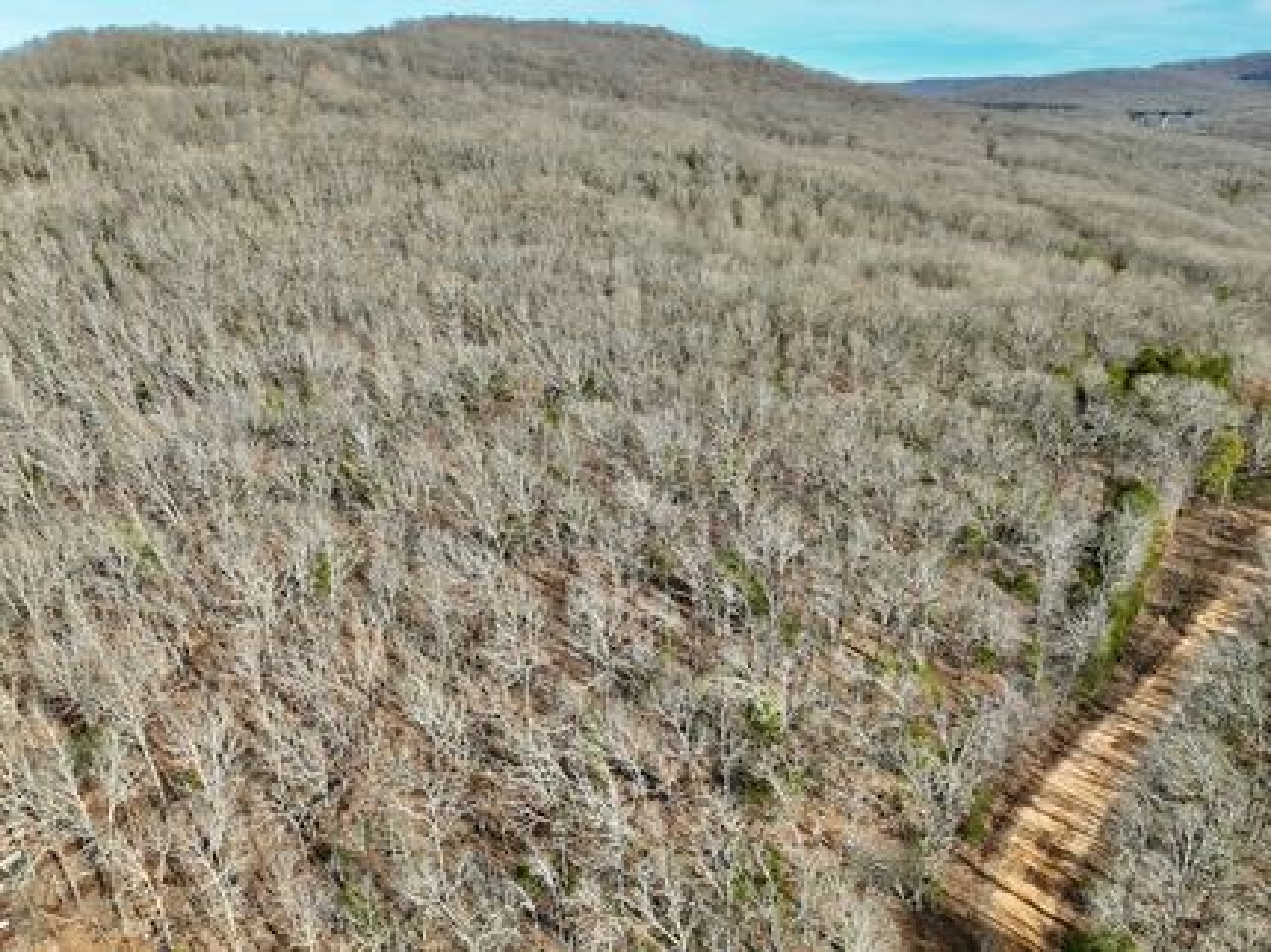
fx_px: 881
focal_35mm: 24
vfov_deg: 56.8
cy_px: 476
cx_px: 636
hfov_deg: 71.6
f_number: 2.8
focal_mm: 12.29
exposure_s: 1/320
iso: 140
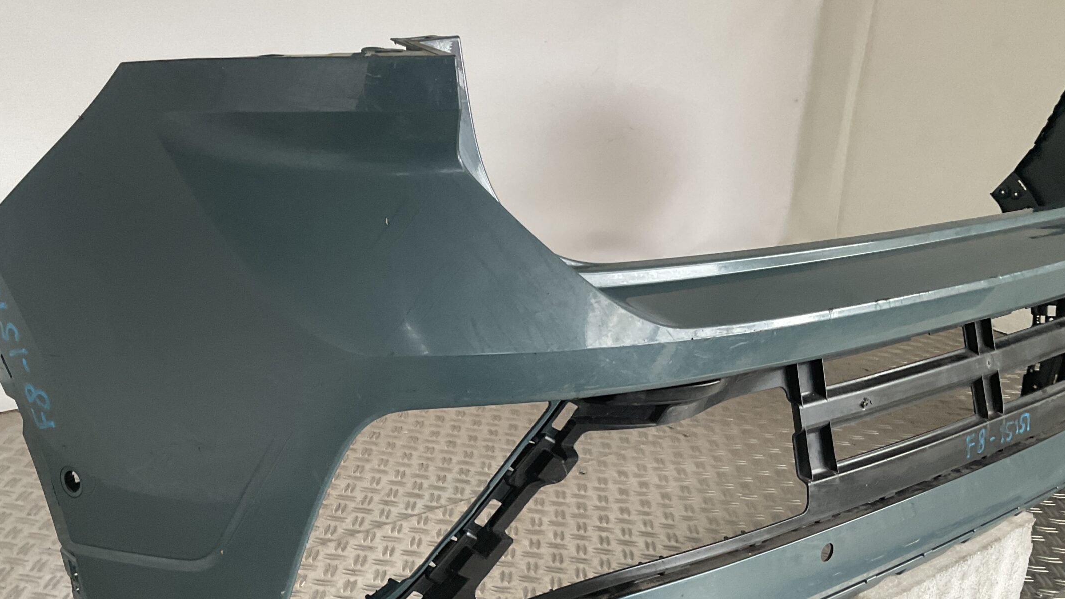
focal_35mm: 38
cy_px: 391
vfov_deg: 31.0
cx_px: 431
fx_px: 1073
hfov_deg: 52.5
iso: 64
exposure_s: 1/120
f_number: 1.8
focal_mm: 3
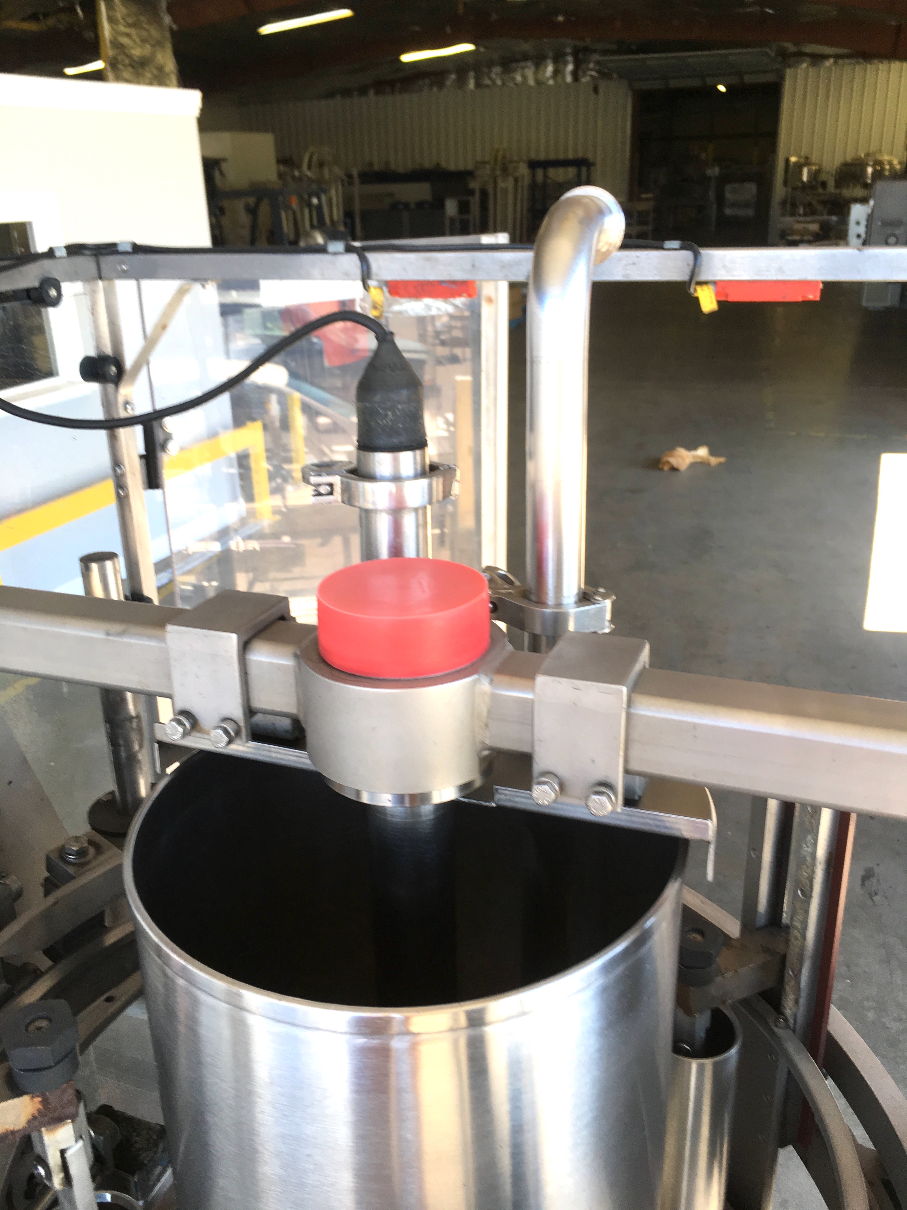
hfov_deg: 48.2
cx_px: 454
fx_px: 1013
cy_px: 605
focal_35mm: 29
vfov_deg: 61.7
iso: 32
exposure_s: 1/120
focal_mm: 4.15
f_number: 2.2
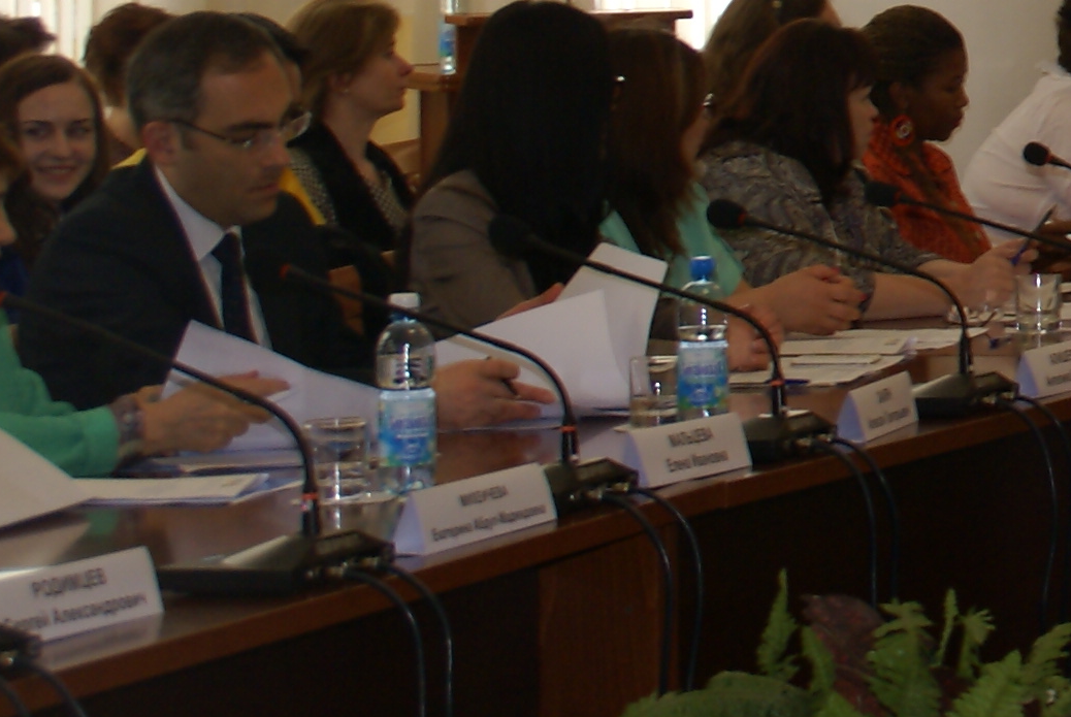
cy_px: -314
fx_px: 5834
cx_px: 1827
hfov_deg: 10.0
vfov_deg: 6.9
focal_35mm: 196
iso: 250
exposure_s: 1/60
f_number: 5.6
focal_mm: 35
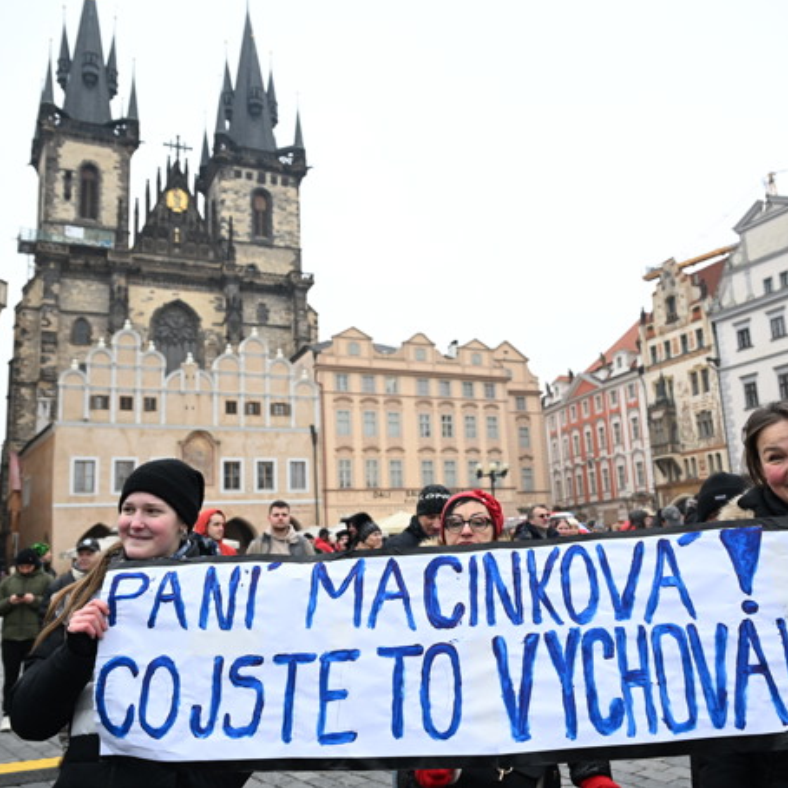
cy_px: 392
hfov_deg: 52.4
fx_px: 798
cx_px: 432
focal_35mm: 31
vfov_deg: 52.5
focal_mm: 24
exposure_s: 1/1000
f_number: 4.5
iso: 1250
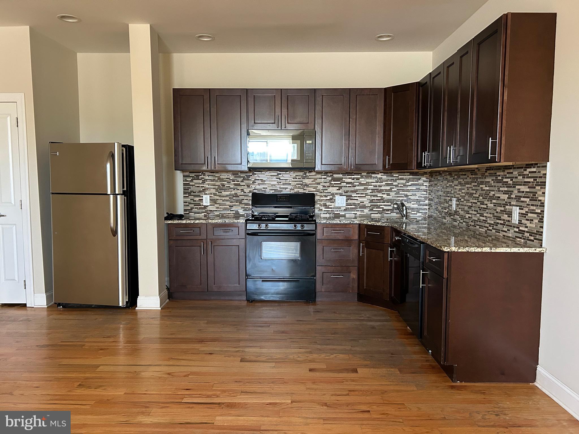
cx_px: 290
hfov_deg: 67.3
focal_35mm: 26
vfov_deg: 53.1
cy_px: 217
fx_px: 435
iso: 320
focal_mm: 5.7
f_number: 1.5
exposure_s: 1/60
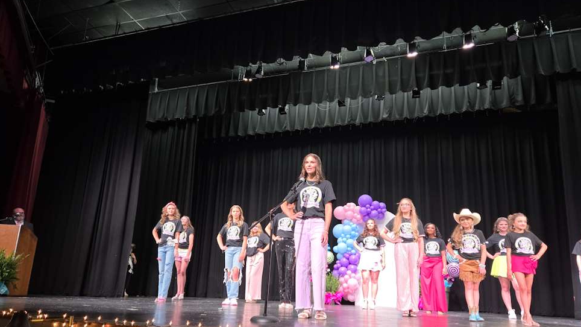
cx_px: 298
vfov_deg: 44.1
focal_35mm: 26
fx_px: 401
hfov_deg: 71.9
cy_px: 199
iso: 125
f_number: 1.8
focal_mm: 5.4
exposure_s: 1/53
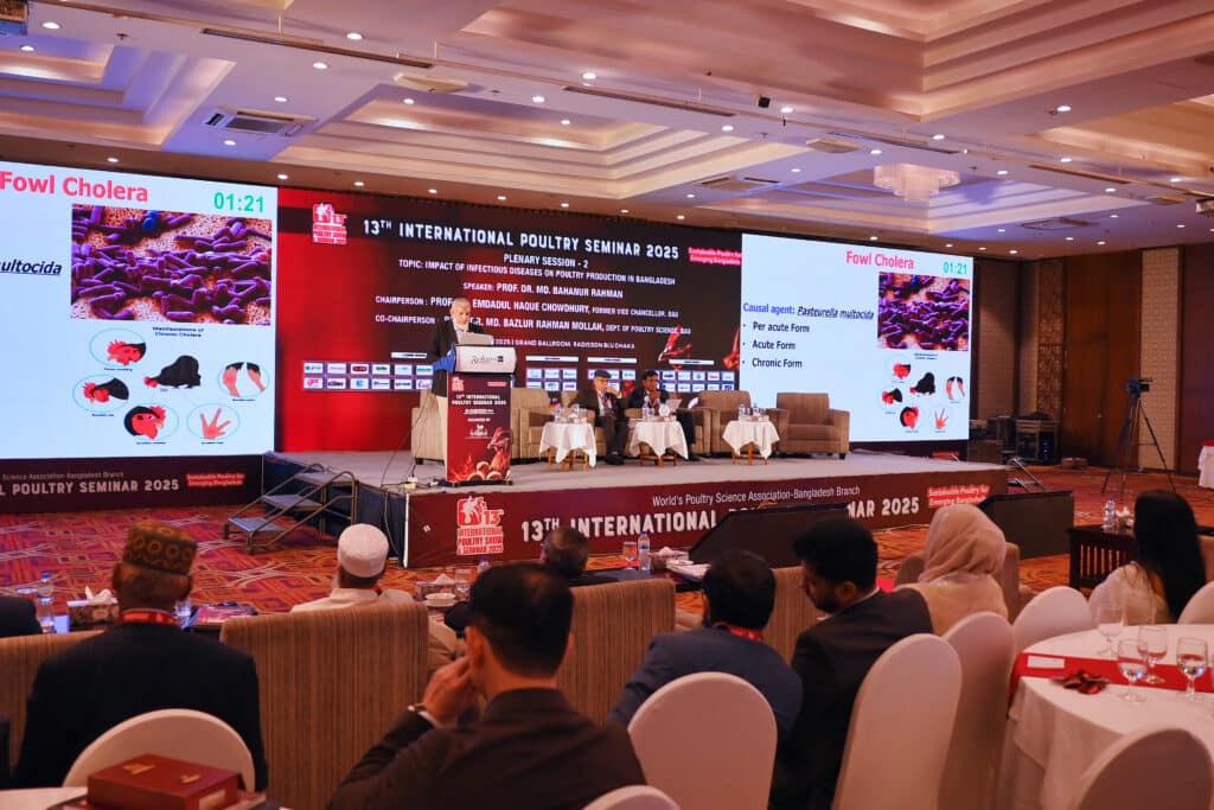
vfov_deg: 43.6
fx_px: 1012
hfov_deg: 61.9
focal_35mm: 30
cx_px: 607
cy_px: 405
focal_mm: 20
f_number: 2.8
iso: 1000
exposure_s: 1/125
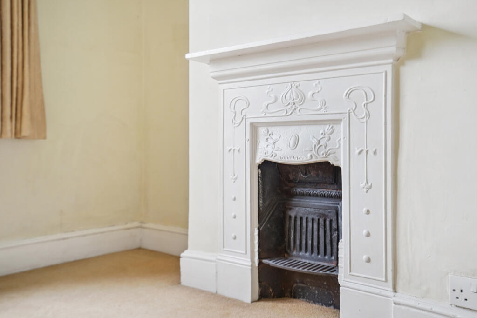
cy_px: 159
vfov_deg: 37.9
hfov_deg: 54.4
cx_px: 238
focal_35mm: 35
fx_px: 464
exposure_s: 1/50
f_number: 4
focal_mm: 35
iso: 320
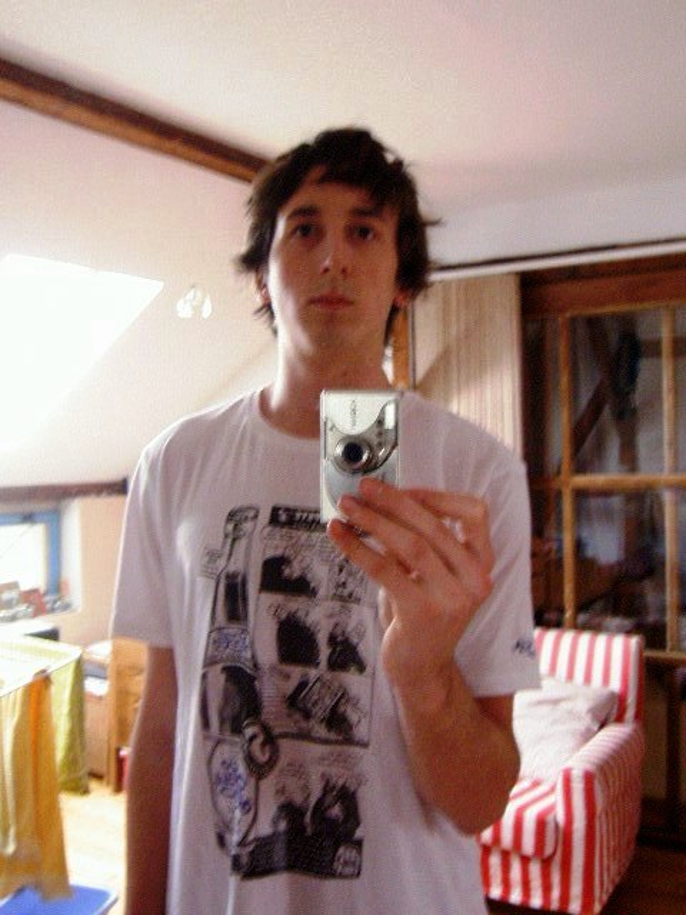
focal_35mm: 34
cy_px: 458
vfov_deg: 54.0
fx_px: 898
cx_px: 343
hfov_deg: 41.8
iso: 400
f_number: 2.8
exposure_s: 1/8
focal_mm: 5.6
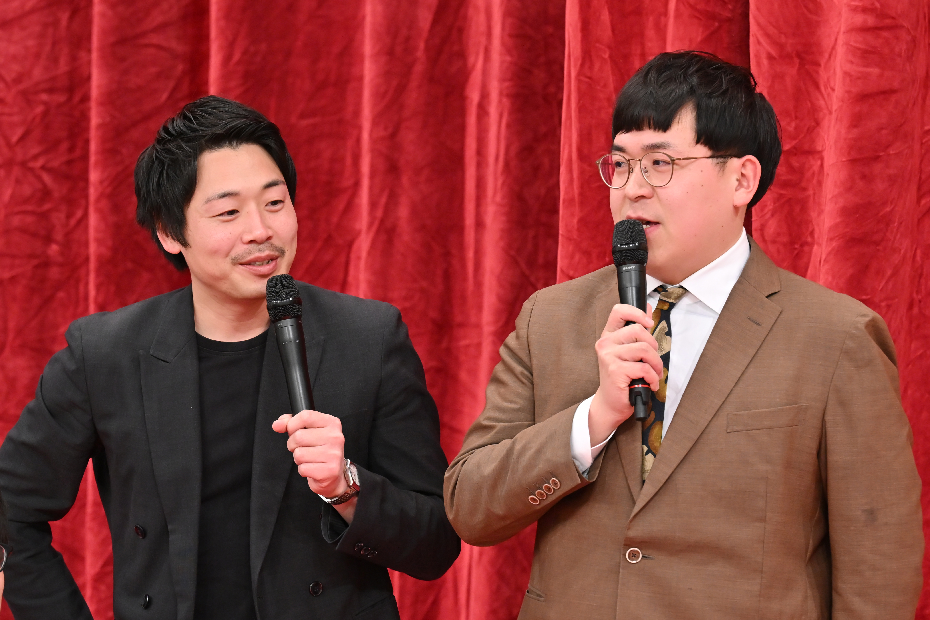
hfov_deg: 11.4
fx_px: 4650
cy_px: 310
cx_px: 465
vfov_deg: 7.6
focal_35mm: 180
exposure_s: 1/160
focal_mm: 180
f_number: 7.1
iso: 2500
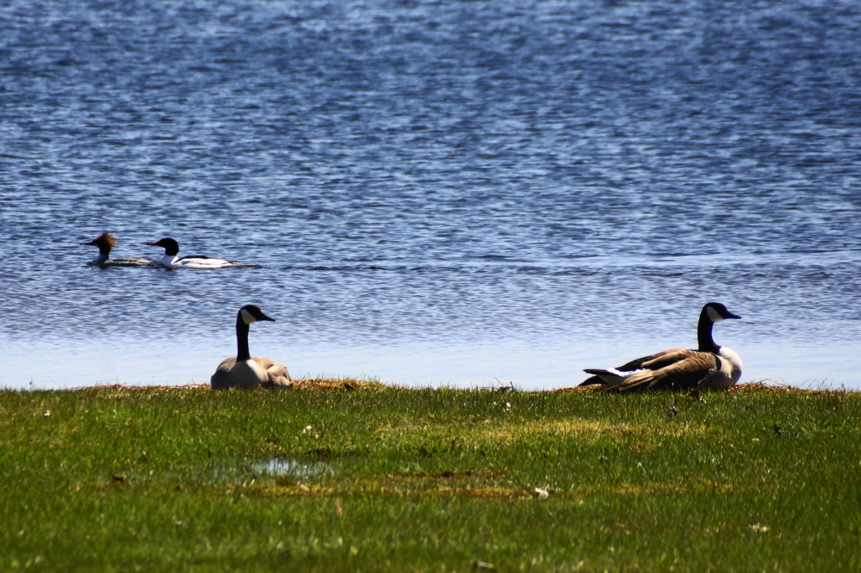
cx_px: 430
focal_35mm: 375
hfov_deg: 5.5
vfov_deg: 3.7
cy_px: 286
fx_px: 8965
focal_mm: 250
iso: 200
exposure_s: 1/400
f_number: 6.3
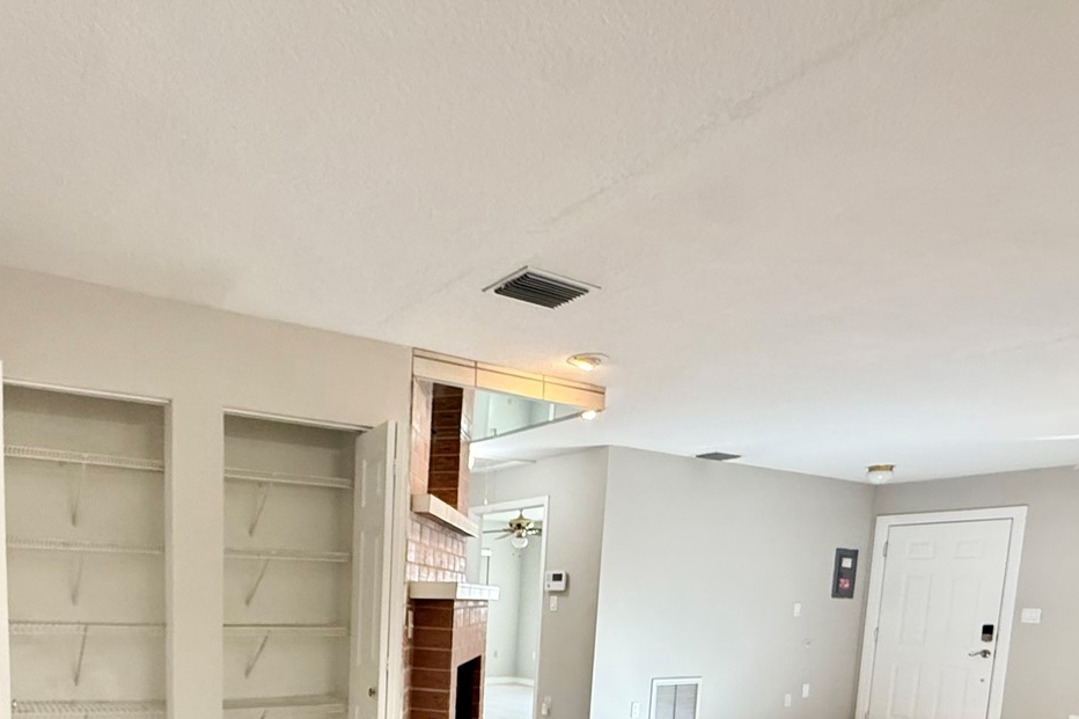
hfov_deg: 69.0
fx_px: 749
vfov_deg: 45.1
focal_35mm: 25
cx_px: 339
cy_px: 682
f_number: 2.2
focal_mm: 2.22
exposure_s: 1/120
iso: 640
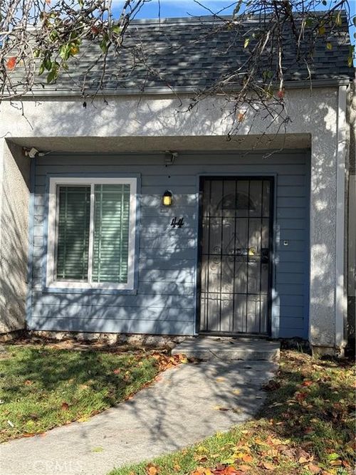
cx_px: 178
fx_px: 658
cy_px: 238
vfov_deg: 39.7
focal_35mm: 48
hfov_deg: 30.3
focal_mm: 6.76
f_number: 1.78
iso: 80
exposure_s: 1/2762
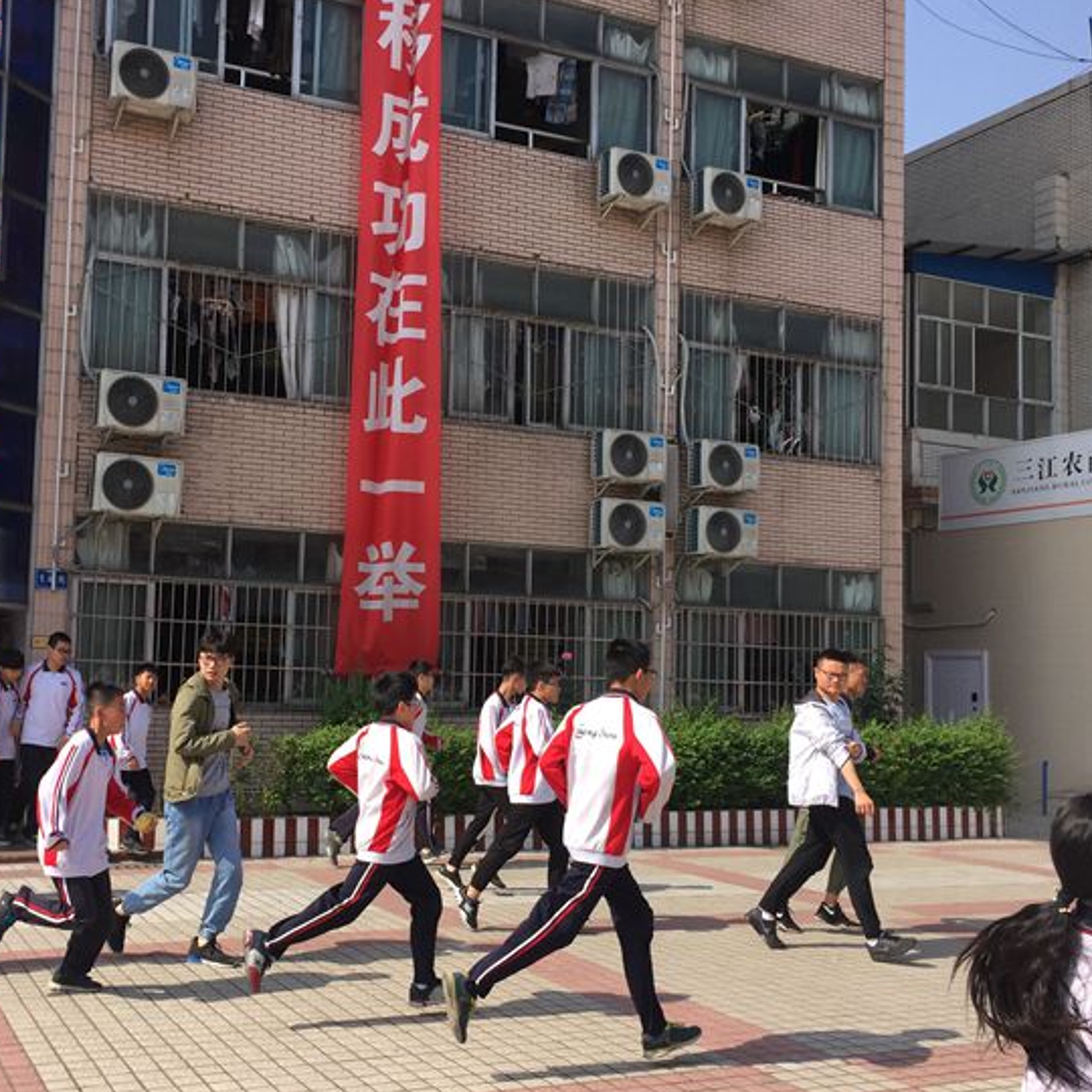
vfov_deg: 43.9
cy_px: 566
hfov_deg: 43.6
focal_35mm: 38
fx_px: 1356
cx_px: 423
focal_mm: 4.15
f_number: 2.2
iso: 32
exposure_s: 1/1412
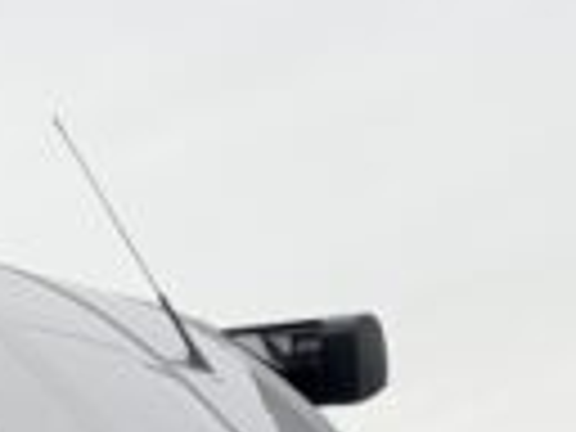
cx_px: -176
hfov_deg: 6.6
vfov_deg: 4.8
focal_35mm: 299
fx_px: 4975
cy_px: 1044
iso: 64
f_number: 1.78
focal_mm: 6.76
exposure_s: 1/289
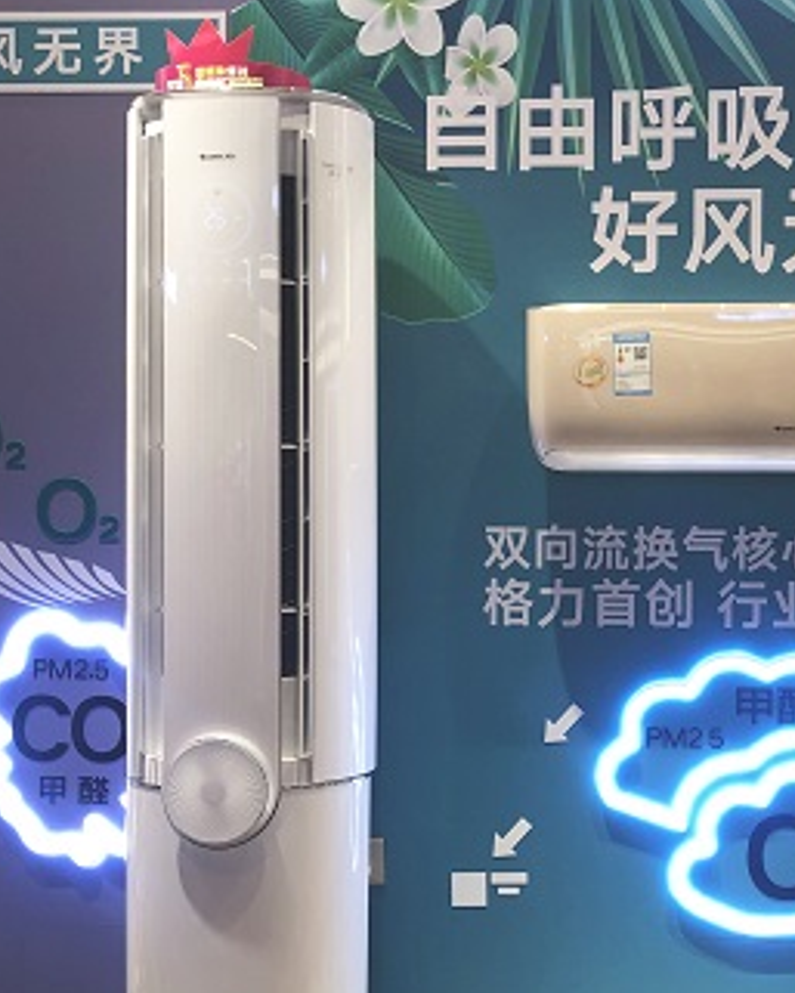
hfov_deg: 29.1
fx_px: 1470
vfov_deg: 37.2
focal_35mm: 50
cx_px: 711
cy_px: 577
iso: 32
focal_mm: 3.99
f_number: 1.8
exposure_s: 1/33
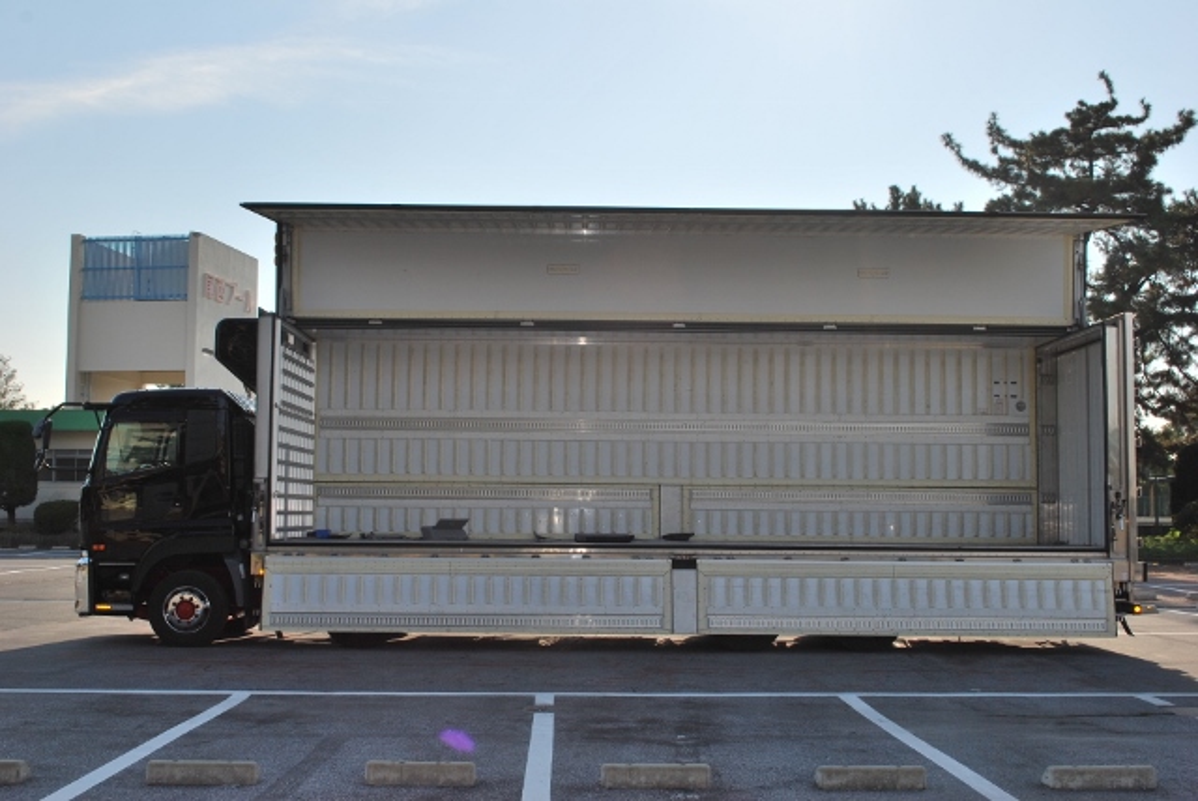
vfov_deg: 32.0
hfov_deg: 46.4
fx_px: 1399
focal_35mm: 42
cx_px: 599
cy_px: 400
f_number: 10
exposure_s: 1/200
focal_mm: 28
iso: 100
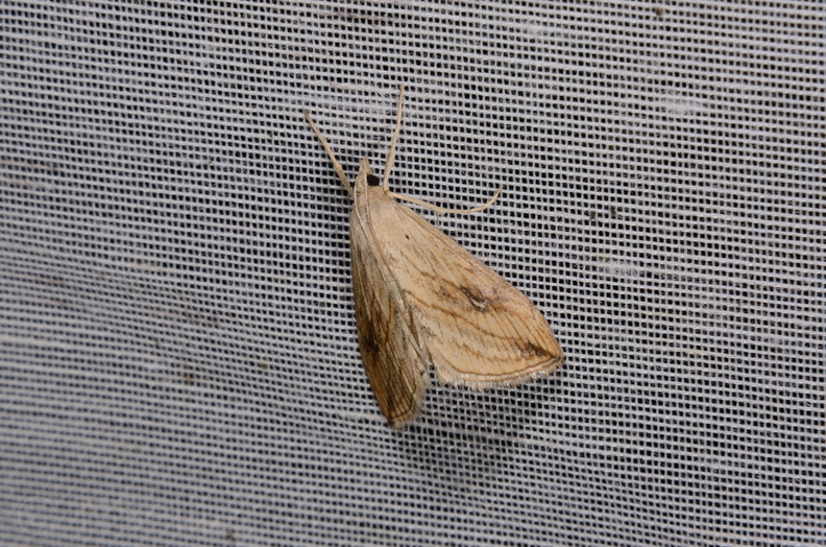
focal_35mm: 128
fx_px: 2918
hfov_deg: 16.1
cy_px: 274
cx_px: 413
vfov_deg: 10.7
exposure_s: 1/60
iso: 100
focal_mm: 85
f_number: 25
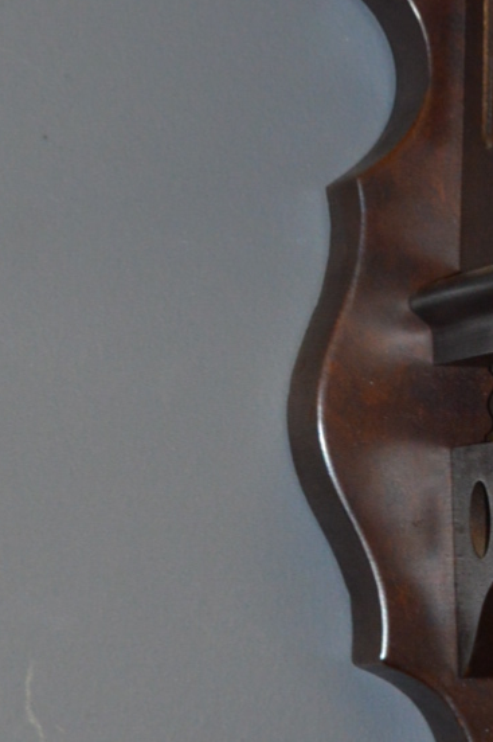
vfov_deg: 8.4
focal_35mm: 245
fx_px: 5042
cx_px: 724
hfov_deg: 5.5
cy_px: 442
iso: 400
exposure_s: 1/80
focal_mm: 30
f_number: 4.2
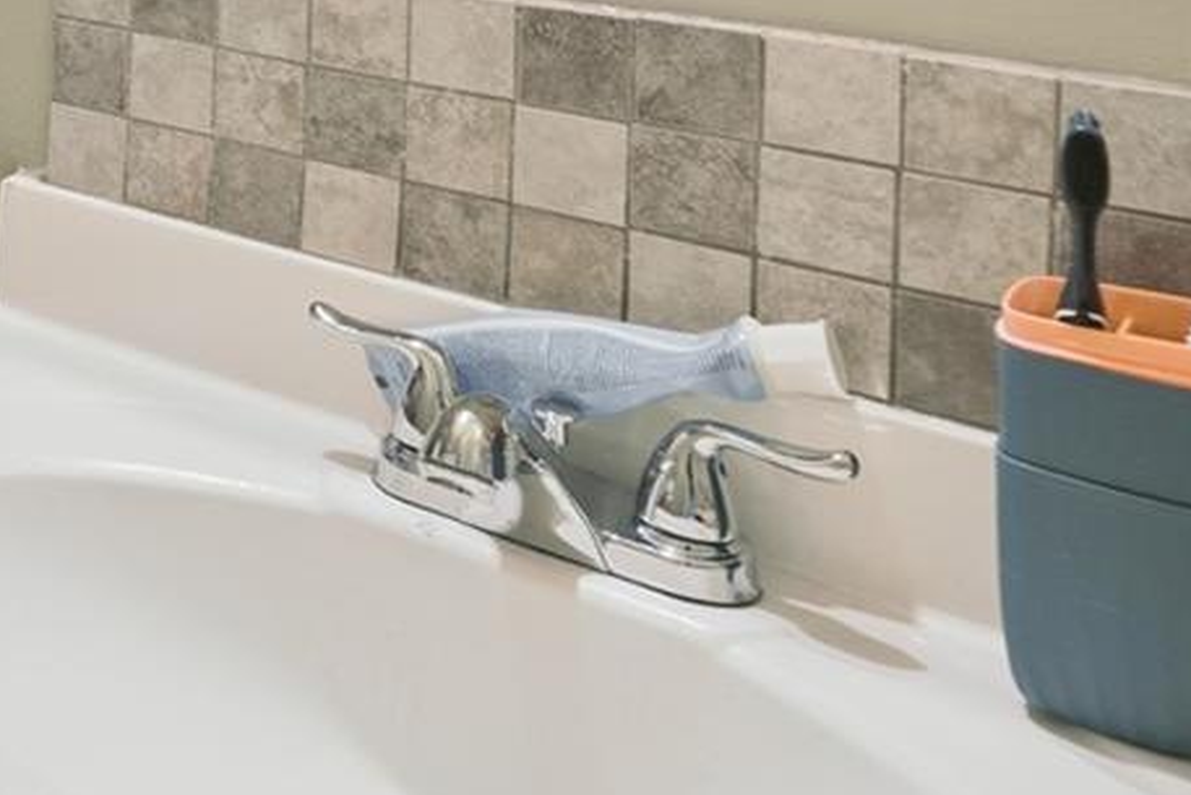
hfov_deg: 25.7
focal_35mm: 56
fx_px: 1853
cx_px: -636
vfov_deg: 21.0
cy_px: -347
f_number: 8
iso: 400
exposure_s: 1/3
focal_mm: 16
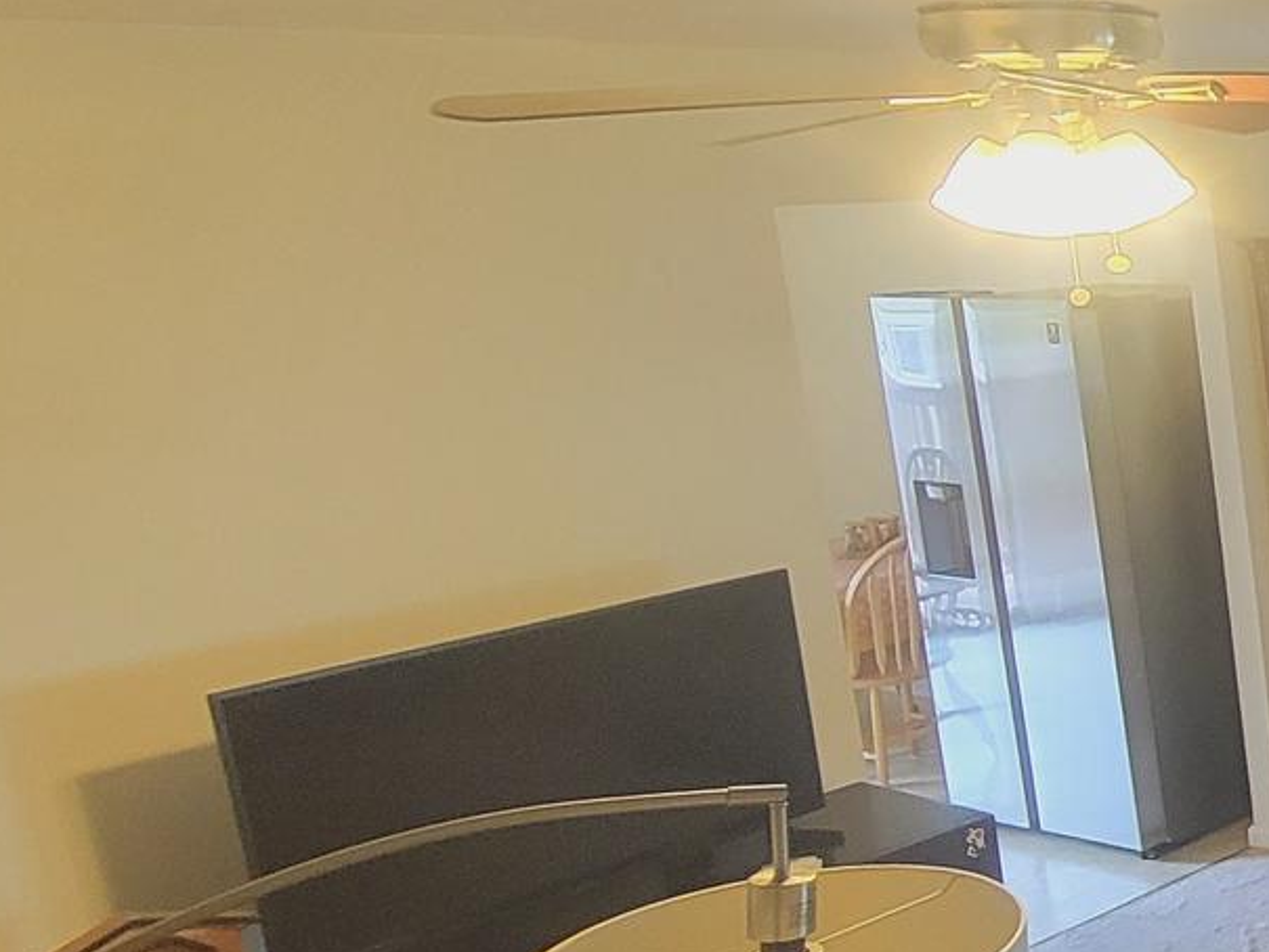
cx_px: 2020
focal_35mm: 44
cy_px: 560
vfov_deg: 32.8
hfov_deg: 26.4
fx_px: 1613
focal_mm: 2.2
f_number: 2.2
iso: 320
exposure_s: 1/40
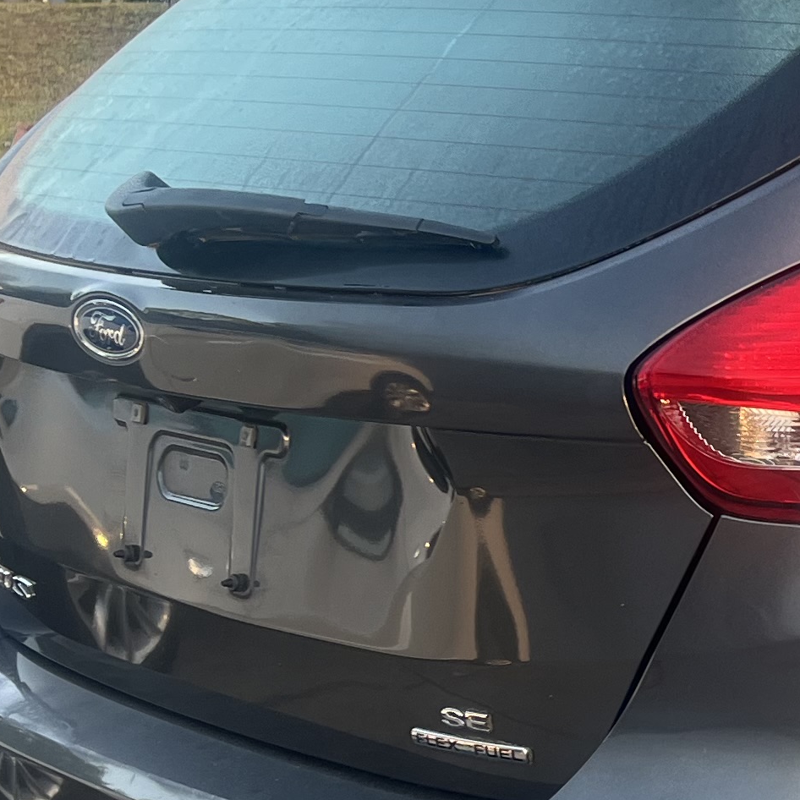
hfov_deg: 16.3
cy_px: 666
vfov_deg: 17.6
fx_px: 2562
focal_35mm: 98
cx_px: 1181
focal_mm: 5.1
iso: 50
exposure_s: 1/122
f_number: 1.6
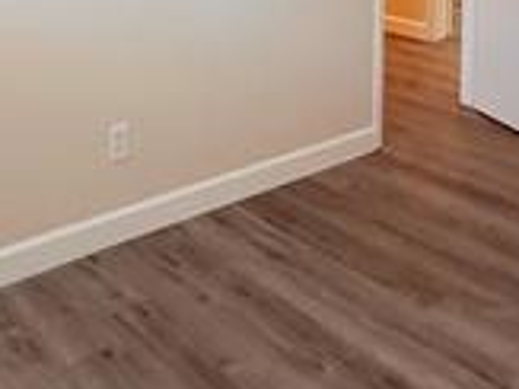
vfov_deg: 23.1
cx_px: 245
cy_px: -137
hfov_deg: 35.0
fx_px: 824
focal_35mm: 55
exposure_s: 1/76
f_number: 2.2
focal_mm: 2.22
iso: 400
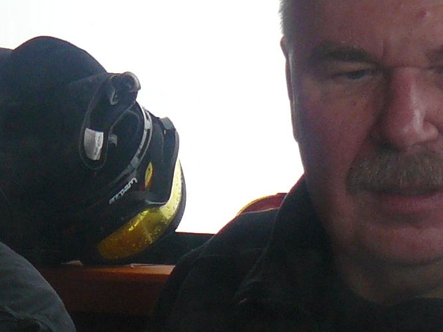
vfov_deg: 9.0
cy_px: 328
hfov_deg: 11.6
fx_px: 2112
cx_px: -179
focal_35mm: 165
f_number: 2.8
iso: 100
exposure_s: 1/125
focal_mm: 6
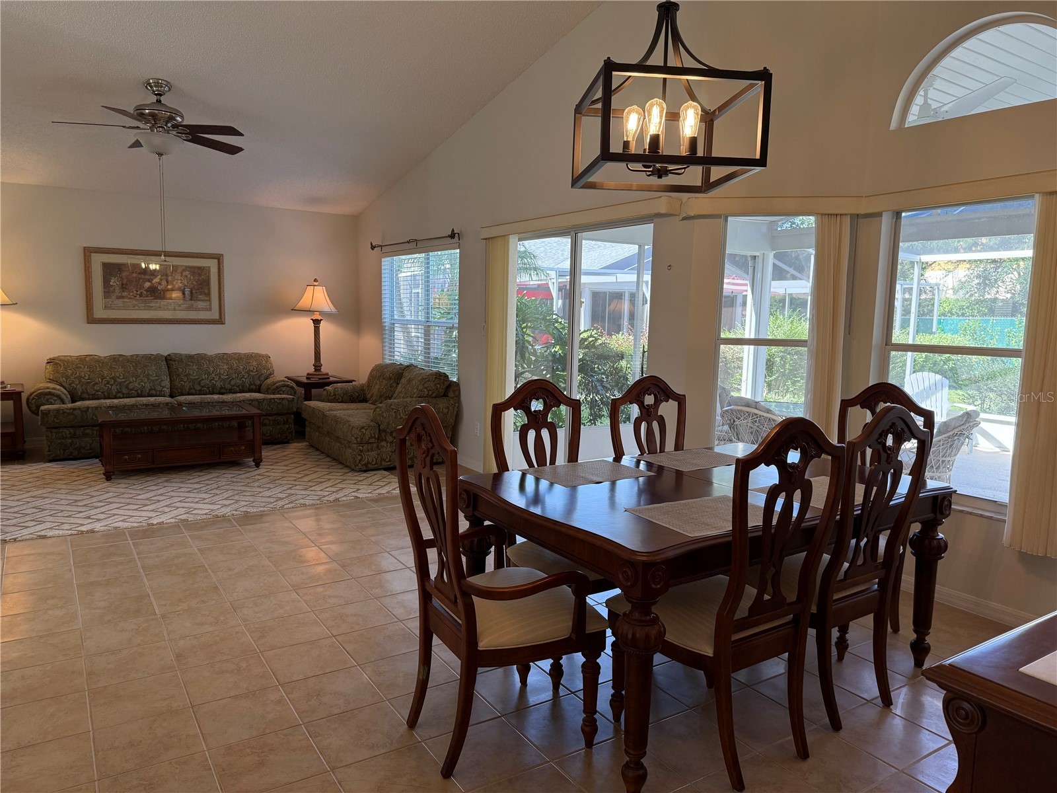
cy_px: 396
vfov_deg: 56.8
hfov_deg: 71.6
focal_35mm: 24
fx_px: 733
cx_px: 528
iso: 160
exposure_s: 1/240
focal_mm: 6.76
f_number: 1.78
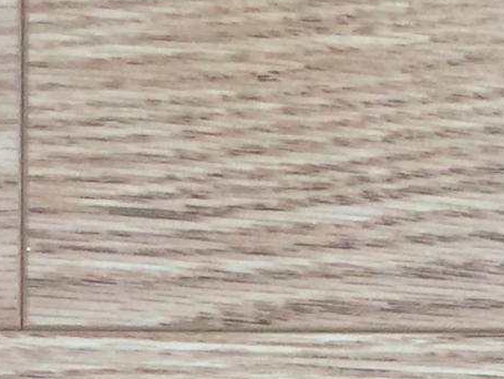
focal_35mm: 191
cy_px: 929
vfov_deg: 7.3
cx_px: 523
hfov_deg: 10.3
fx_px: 2783
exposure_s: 1/30
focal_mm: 4.15
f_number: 2.2
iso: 32
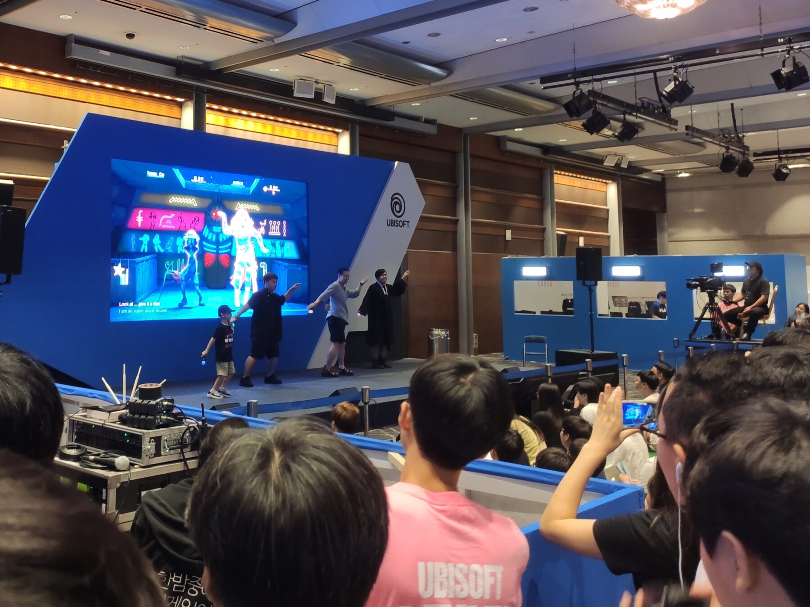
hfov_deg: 49.1
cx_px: 256
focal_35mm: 37
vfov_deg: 38.1
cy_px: 187
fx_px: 866
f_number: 1.75
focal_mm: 4.77
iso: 420
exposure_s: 1/30
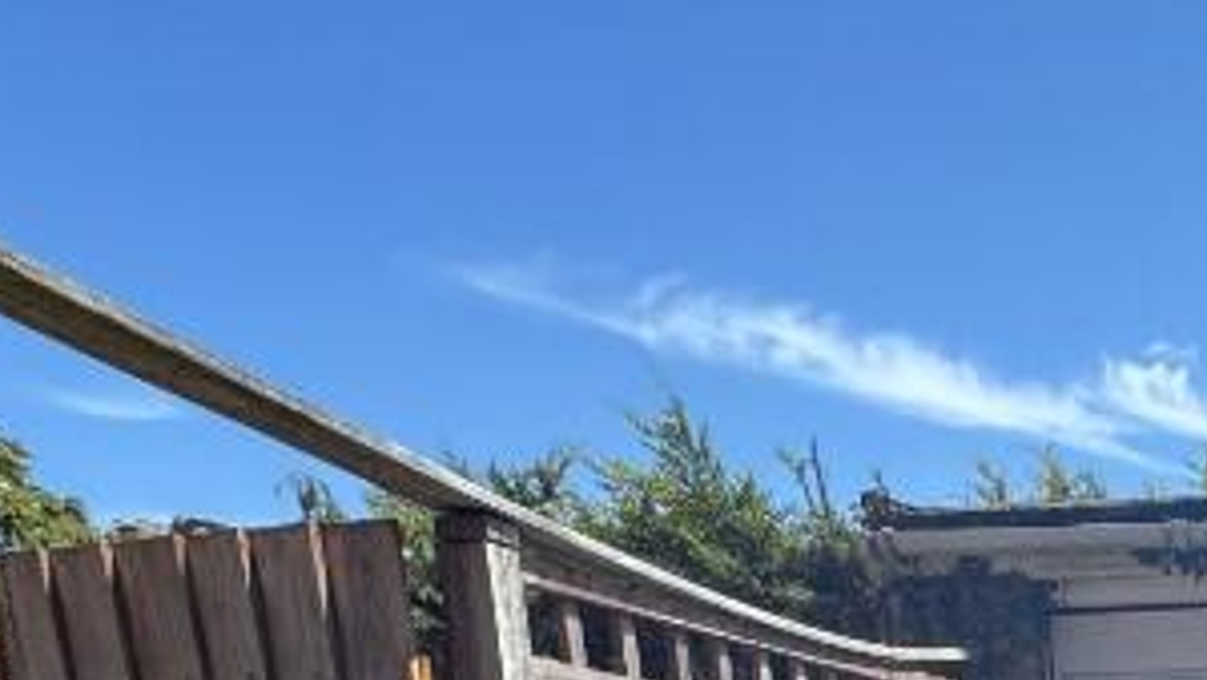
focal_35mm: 52
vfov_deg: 18.3
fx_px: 1665
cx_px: 1460
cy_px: 1219
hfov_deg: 32.6
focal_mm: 2.22
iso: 50
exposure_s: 1/610
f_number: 2.2
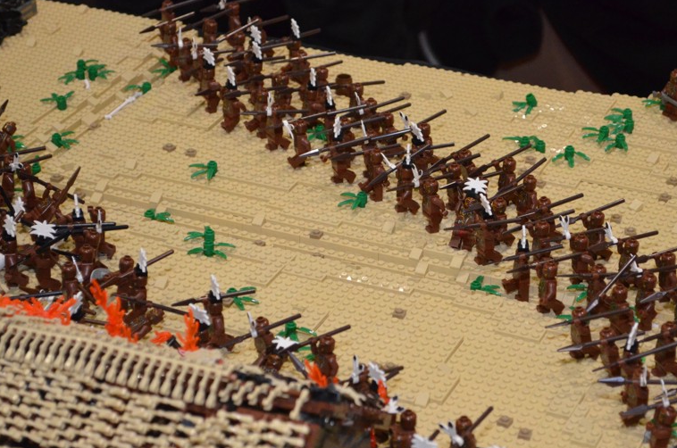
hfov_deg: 20.6
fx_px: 1858
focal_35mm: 99
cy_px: 264
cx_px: 394
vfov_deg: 13.8
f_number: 5.6
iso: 3200
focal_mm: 50
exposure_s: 1/60
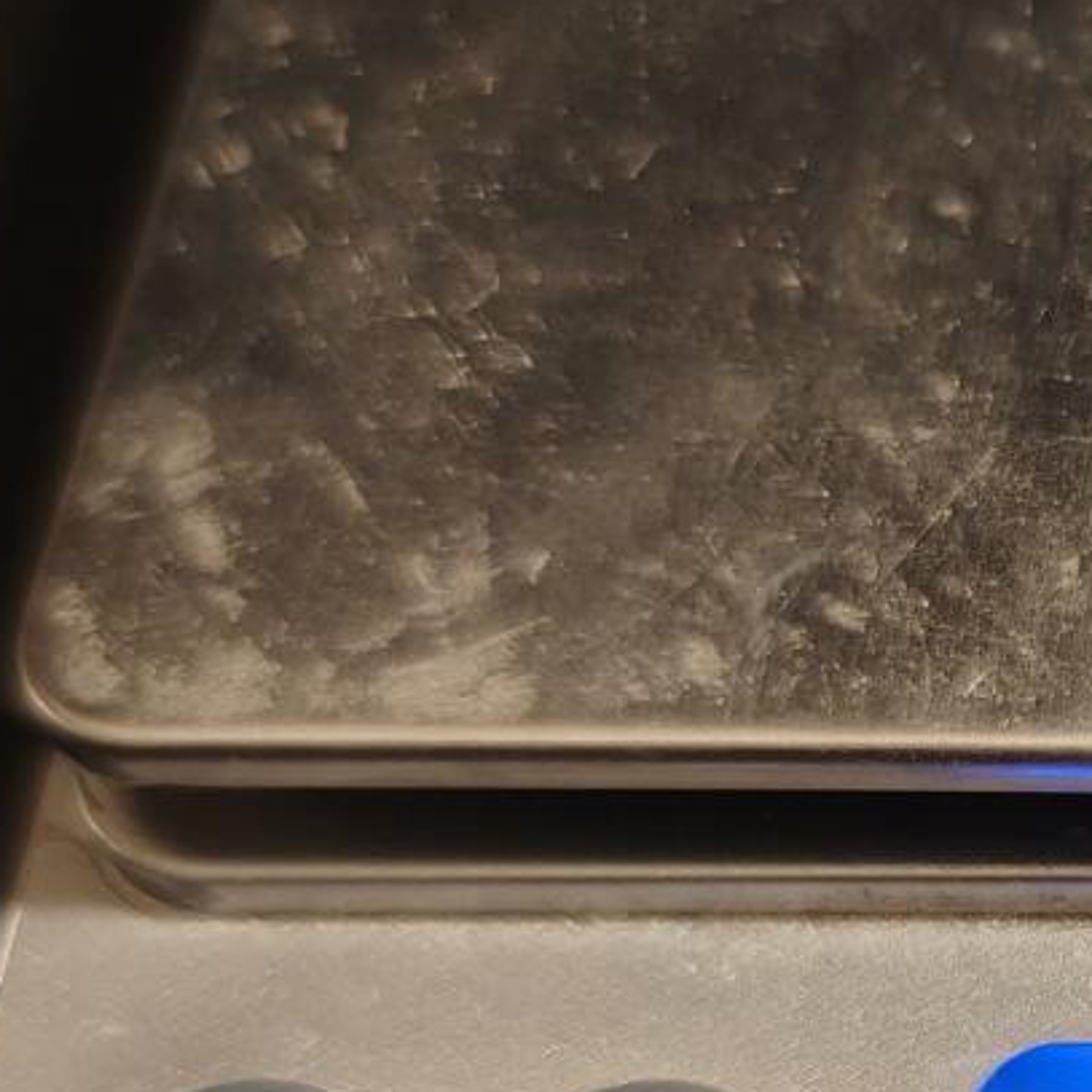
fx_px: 3212
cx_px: 1773
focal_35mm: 90
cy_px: 987
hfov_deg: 16.9
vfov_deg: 19.0
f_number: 1.6
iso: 250
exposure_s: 1/177
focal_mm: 6.06
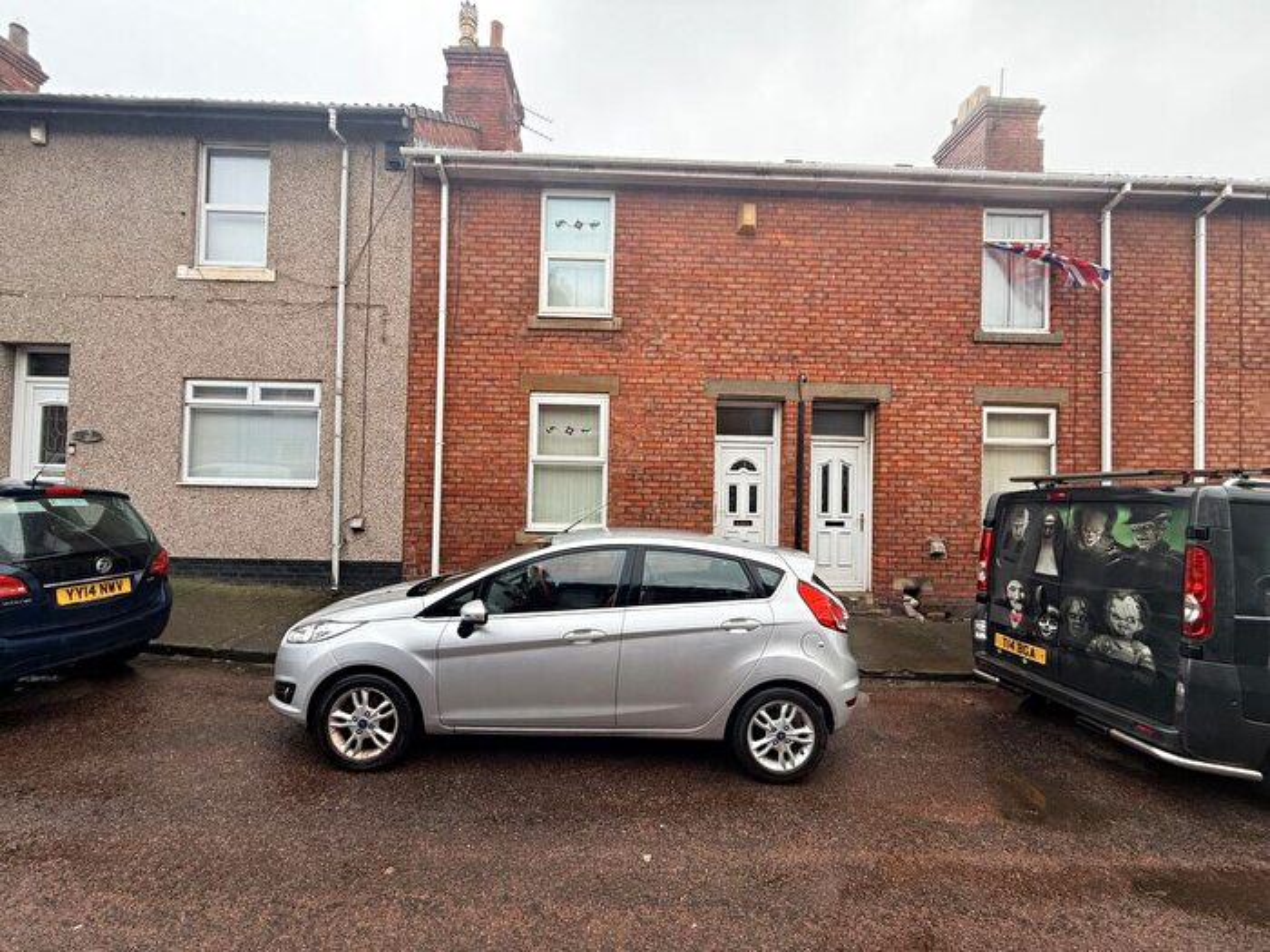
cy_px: 476
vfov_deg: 85.7
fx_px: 514
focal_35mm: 14
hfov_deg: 102.1
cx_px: 635
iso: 50
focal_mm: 2.22
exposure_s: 1/161
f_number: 2.2
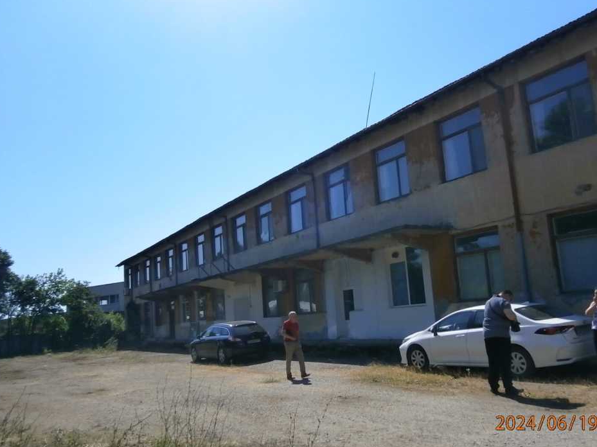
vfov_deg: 49.7
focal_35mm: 28
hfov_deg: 63.4
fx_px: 483
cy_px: 232
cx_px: 312
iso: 80
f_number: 8
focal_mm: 4.7
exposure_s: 1/320
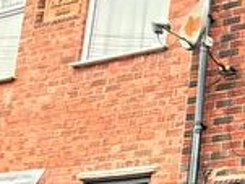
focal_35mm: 65
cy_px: 234
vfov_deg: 20.7
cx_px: 417
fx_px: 460
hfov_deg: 21.7
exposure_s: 1/60
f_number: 2.2
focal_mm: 2.22
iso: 800
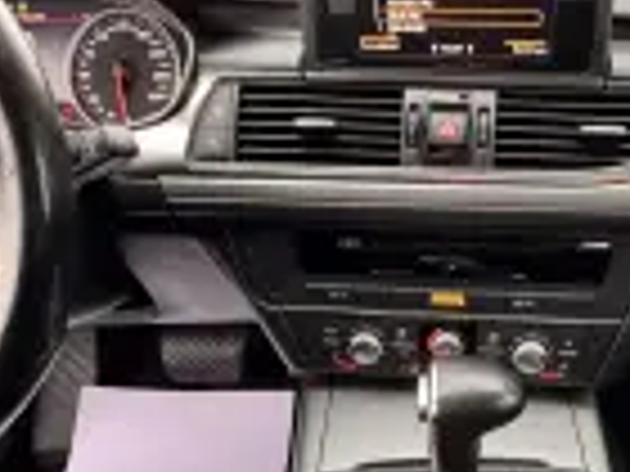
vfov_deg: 39.5
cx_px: 432
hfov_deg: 50.2
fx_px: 655
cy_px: 279
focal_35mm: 36
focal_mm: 2.22
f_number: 2.2
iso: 320
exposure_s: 1/68
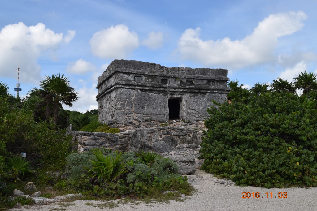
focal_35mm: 36
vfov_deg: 36.8
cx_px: 158
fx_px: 317
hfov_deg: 53.1
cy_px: 106
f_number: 10
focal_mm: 24
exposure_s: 1/200
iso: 100
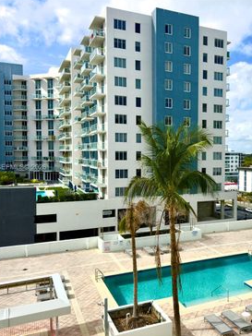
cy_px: 168
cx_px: 187
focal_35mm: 33
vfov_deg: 55.4
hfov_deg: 41.7
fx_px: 320
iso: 64
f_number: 1.78
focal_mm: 6.76
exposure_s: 1/5618
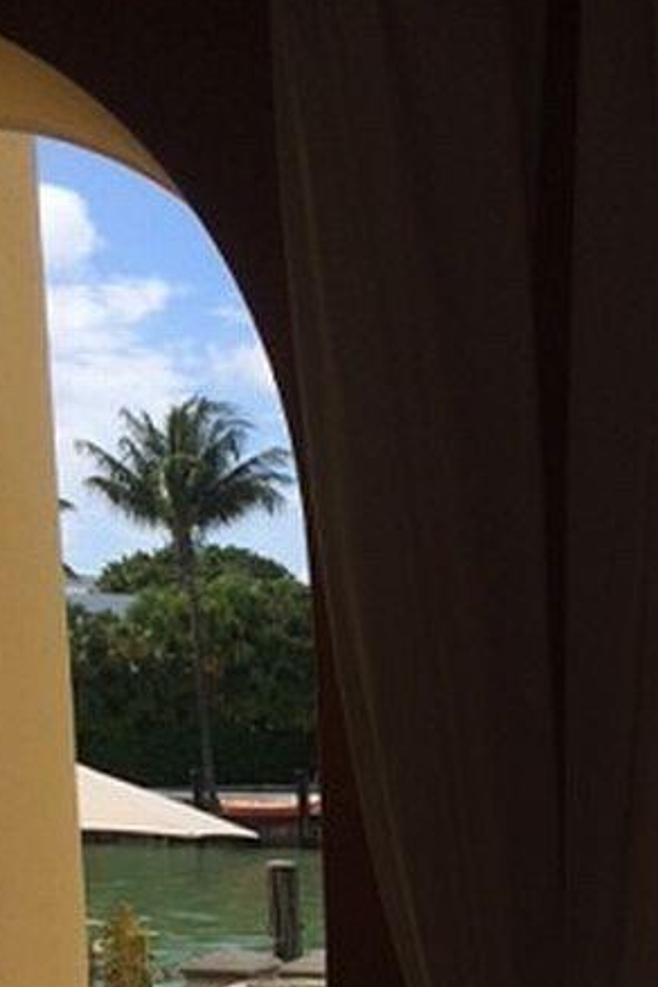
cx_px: 795
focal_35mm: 76
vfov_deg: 25.2
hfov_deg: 17.1
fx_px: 2084
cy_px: 1011
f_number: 2.2
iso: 40
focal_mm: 4.12
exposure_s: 1/2415
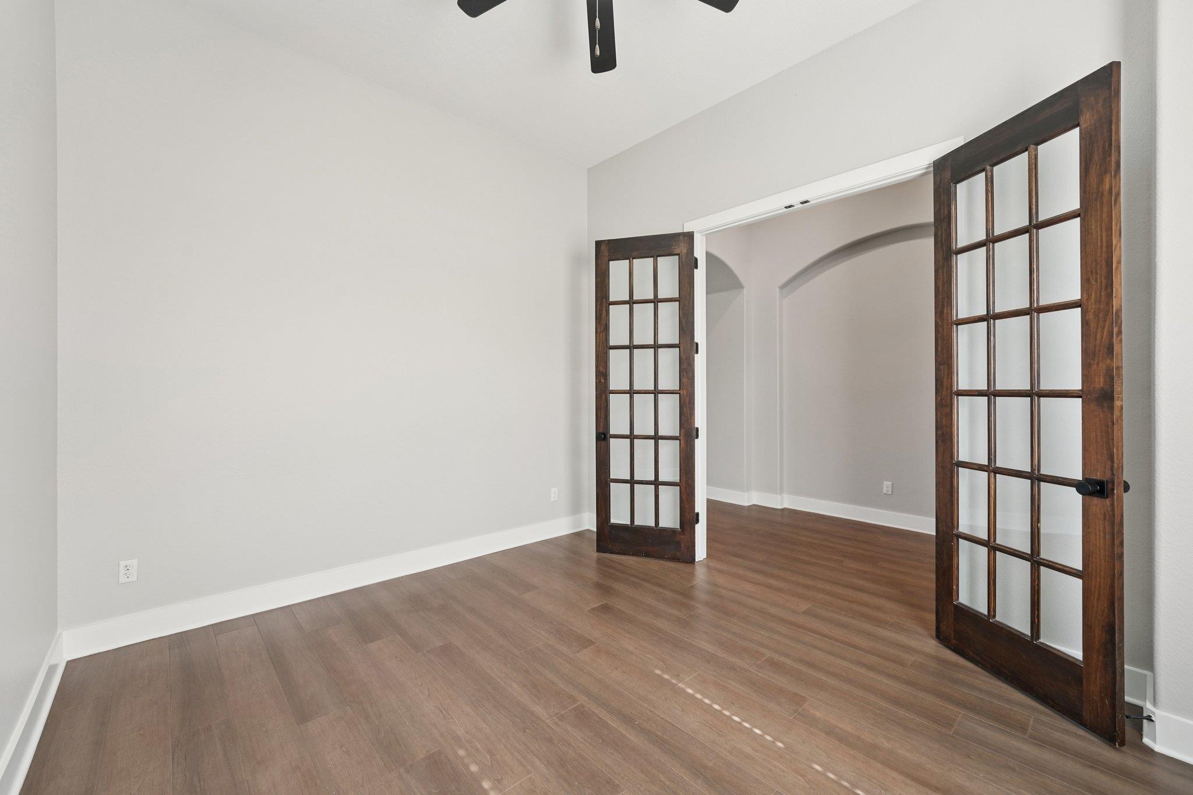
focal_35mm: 14
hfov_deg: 104.3
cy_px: 398
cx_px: 596
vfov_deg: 81.2
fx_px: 464
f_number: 8
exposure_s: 1/40
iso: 400
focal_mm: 14
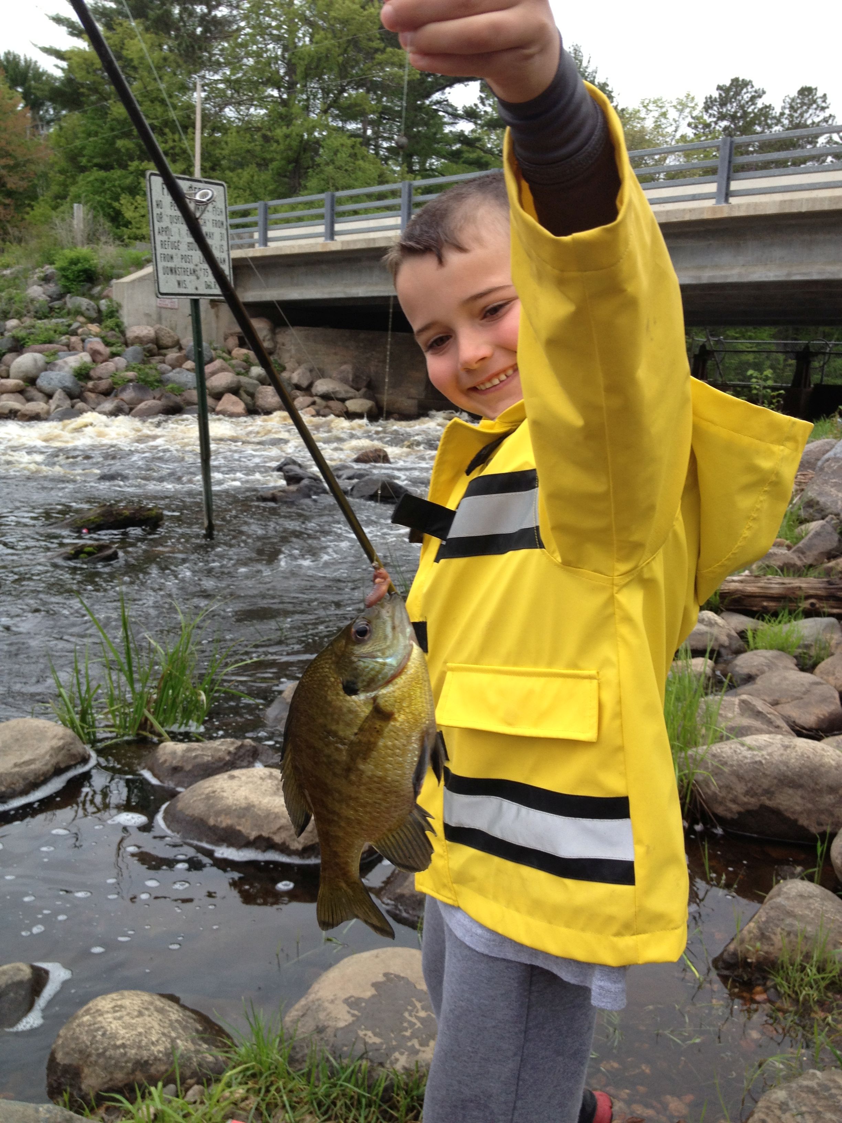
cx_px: 421
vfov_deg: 52.6
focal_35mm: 35
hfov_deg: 40.7
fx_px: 1135
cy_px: 562
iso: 50
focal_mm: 4.28
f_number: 2.4
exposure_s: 1/302
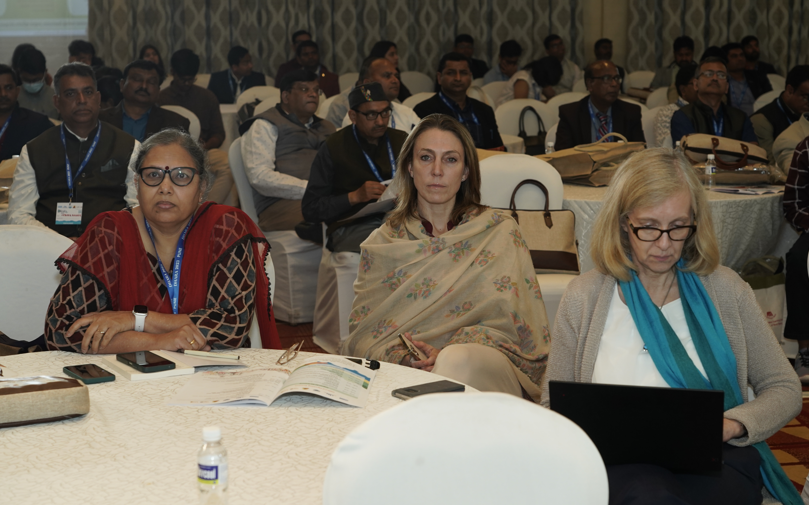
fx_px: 1543
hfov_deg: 29.4
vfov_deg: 18.6
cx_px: 403
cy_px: 250
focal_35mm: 70
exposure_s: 1/125
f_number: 6.3
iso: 1250
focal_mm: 68
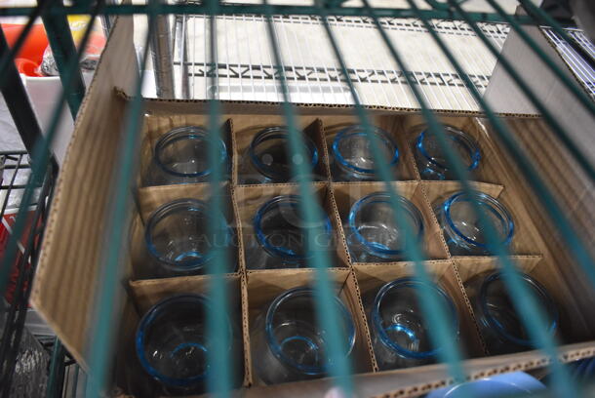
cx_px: 298
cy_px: 199
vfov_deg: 48.0
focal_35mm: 27
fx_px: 447
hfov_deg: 67.3
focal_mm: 18
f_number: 3.5
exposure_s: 1/30
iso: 3200
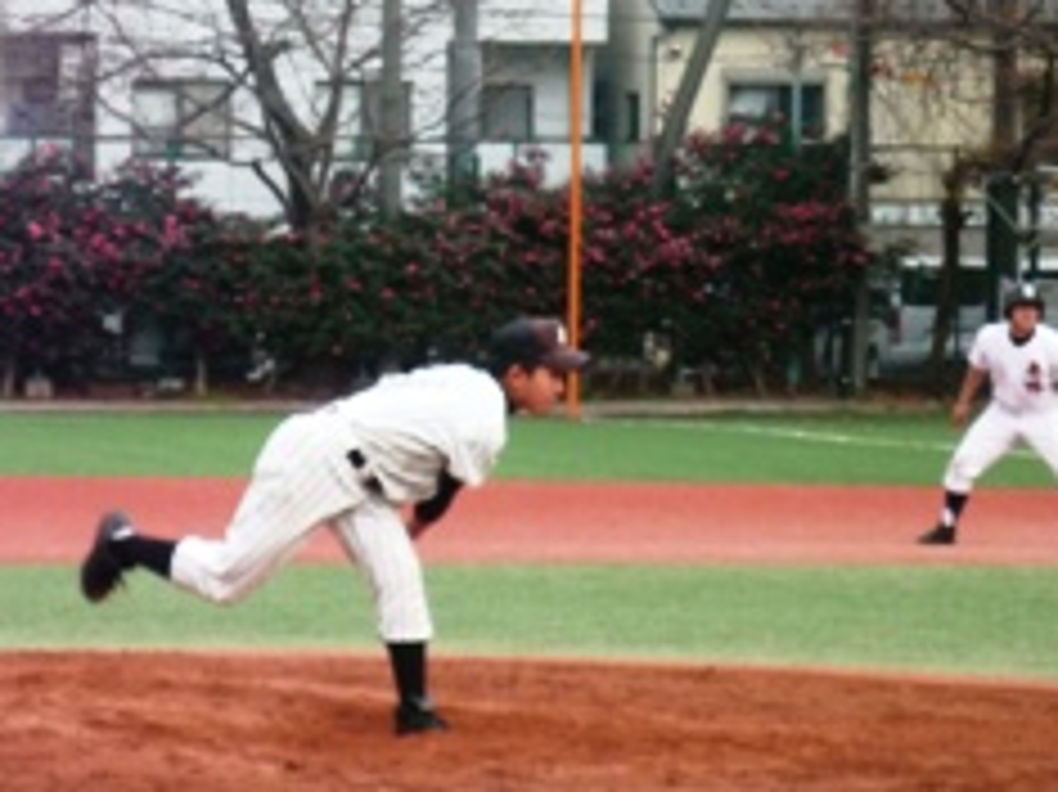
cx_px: 329
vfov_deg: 6.2
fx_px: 7270
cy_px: 216
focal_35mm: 238
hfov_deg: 8.3
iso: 250
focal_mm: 22
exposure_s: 1/250
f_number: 5.9
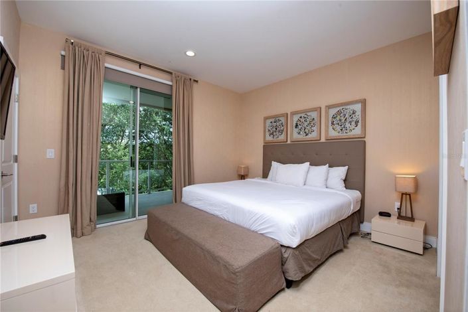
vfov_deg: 81.2
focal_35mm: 14
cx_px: 234
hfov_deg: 104.3
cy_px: 156
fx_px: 182
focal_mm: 14
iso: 500
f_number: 10
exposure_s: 1/100
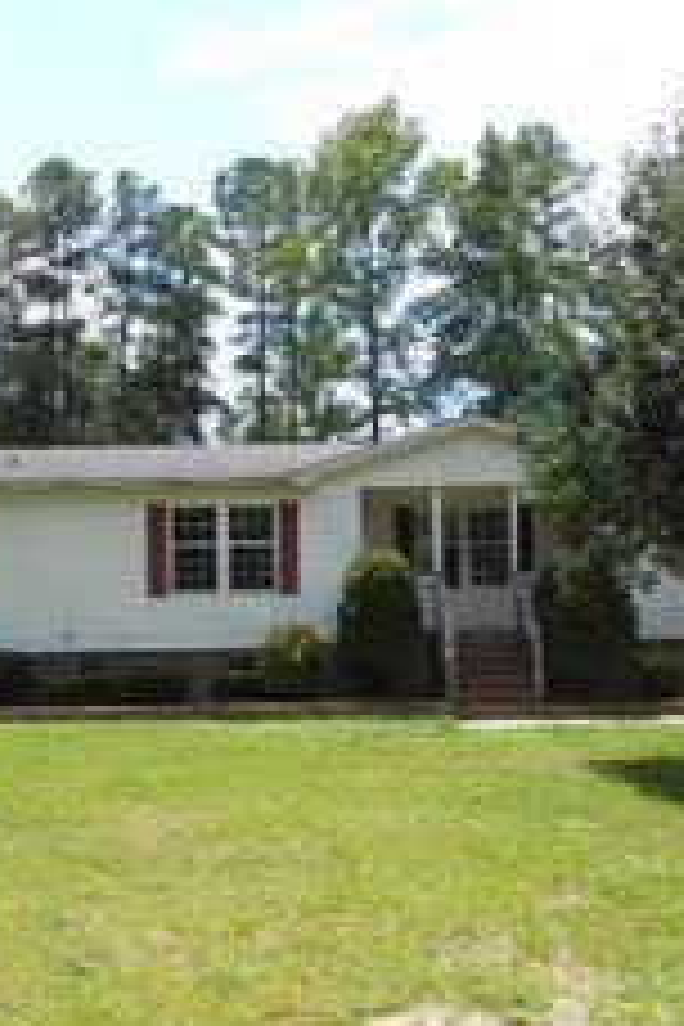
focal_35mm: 41
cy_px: 580
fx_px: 1168
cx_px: 360
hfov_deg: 32.6
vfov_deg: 47.3
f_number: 3.5
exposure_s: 1/500
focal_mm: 4.6
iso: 80
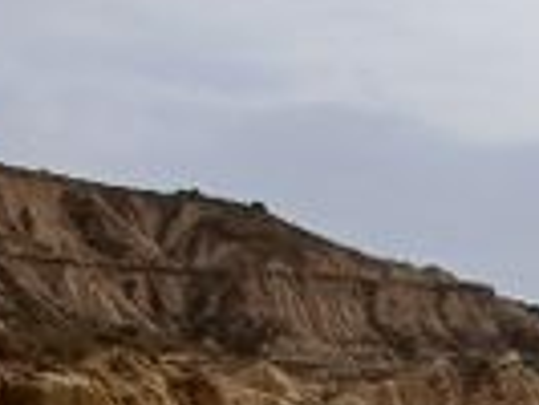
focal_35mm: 78
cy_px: 798
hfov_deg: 22.2
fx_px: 1216
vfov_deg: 15.4
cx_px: 717
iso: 40
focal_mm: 1.42
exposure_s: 1/3597
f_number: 2.2
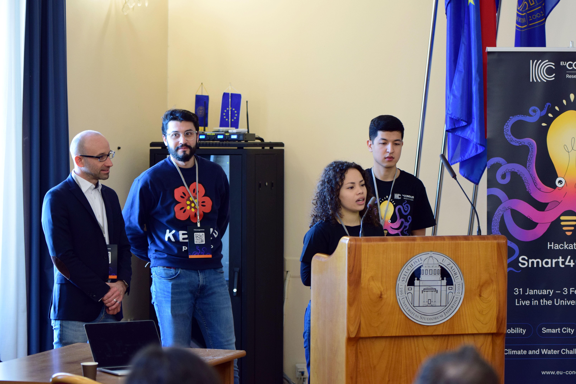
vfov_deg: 11.1
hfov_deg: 16.7
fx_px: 1968
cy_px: 192
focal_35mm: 123
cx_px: 288
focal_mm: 82
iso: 1000
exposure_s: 1/80
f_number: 2.8
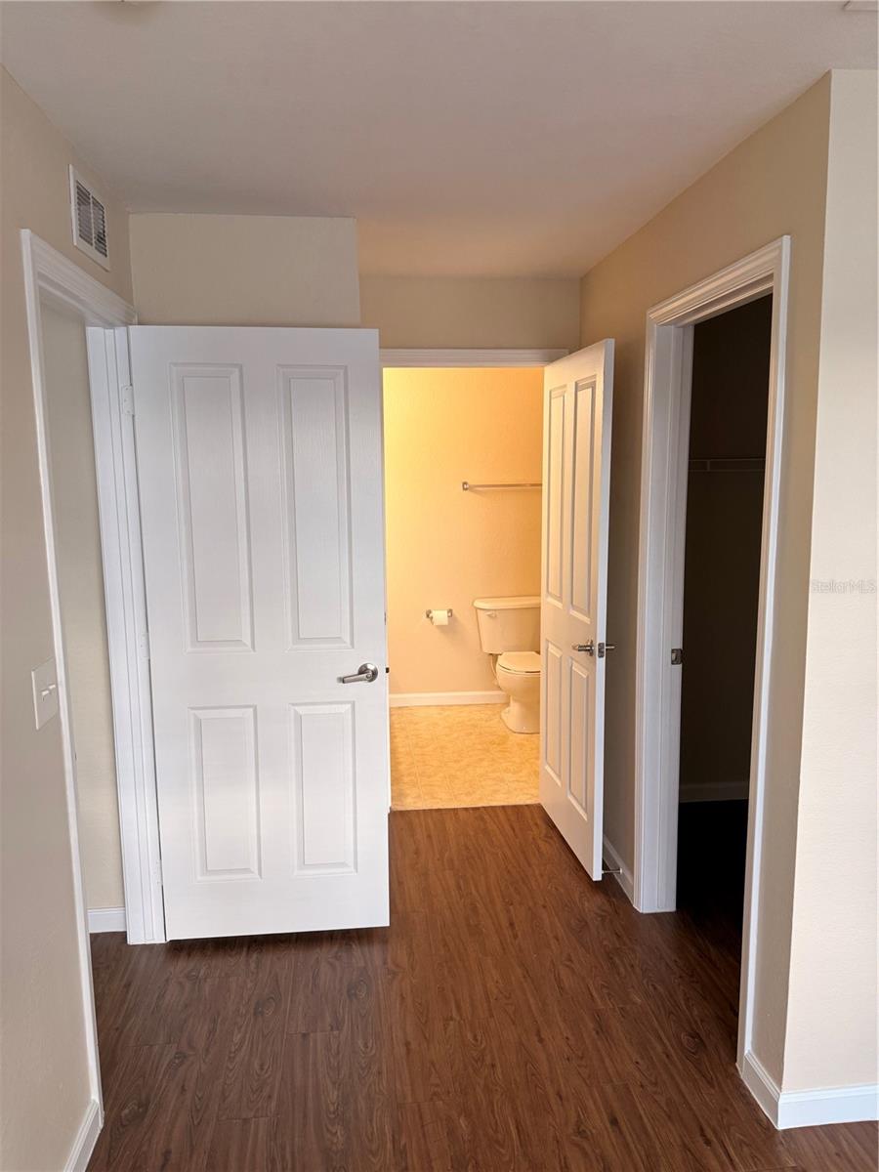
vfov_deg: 71.6
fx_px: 813
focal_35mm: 24
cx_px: 440
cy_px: 586
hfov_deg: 56.8
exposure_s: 1/120
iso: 160
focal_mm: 6.76
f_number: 1.78
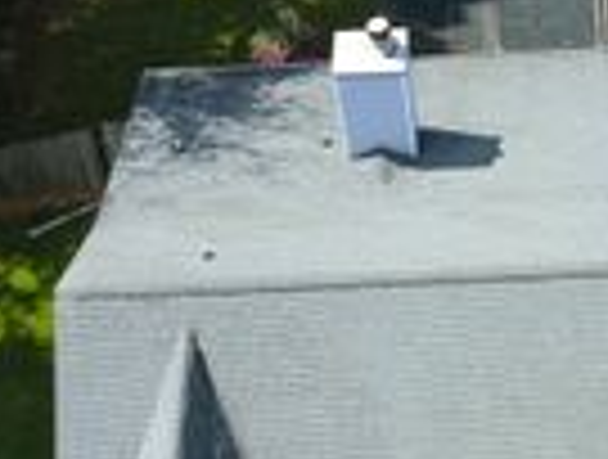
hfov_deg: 20.1
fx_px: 1691
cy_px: 380
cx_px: 513
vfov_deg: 15.4
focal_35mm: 96
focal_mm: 4.74
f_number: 1.8
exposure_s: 1/640
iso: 100
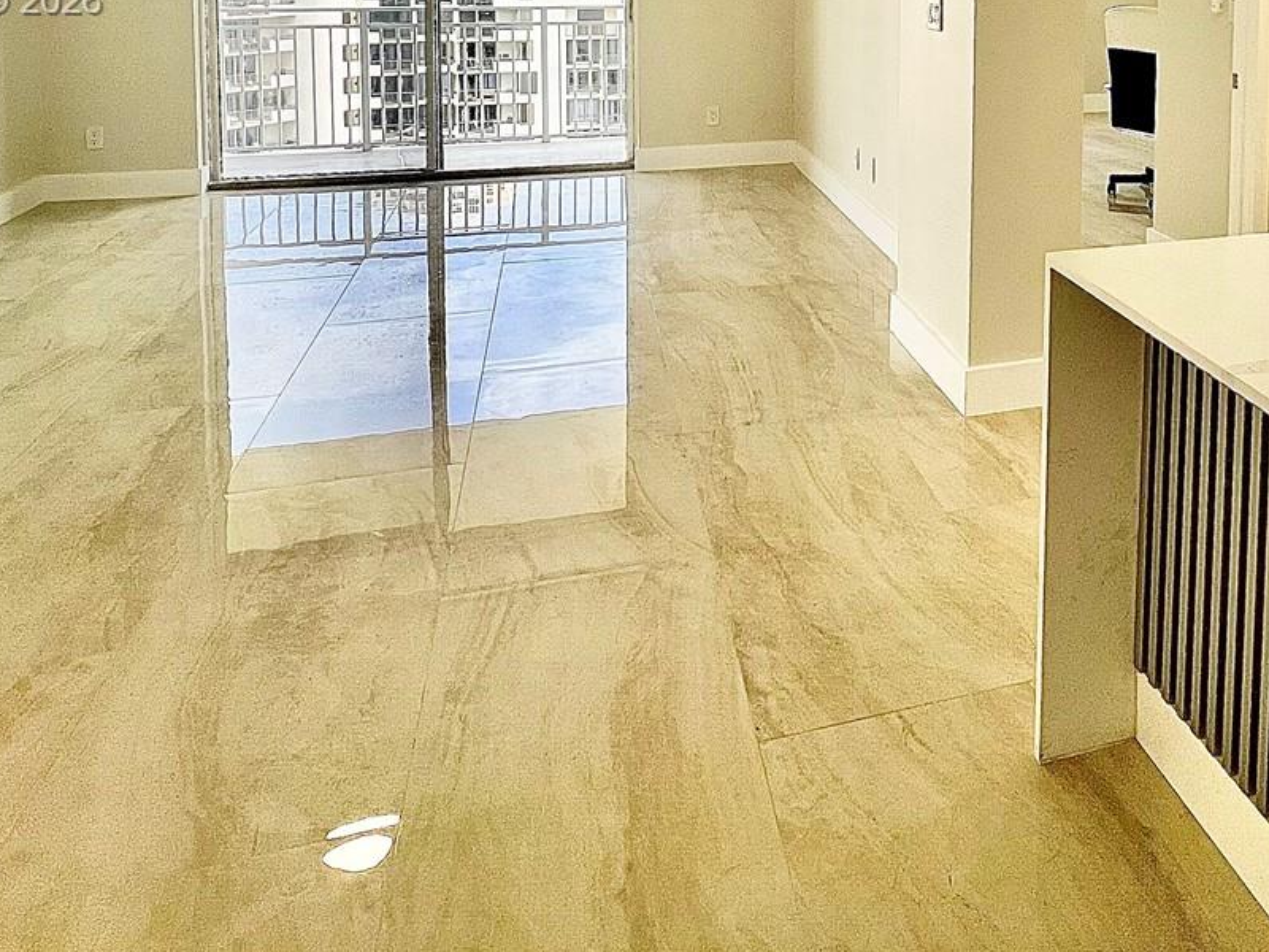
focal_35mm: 26
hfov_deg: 65.0
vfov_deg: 45.1
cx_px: 877
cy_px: 3
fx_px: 953
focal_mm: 1.57
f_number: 1.8
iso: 32
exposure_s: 1/174
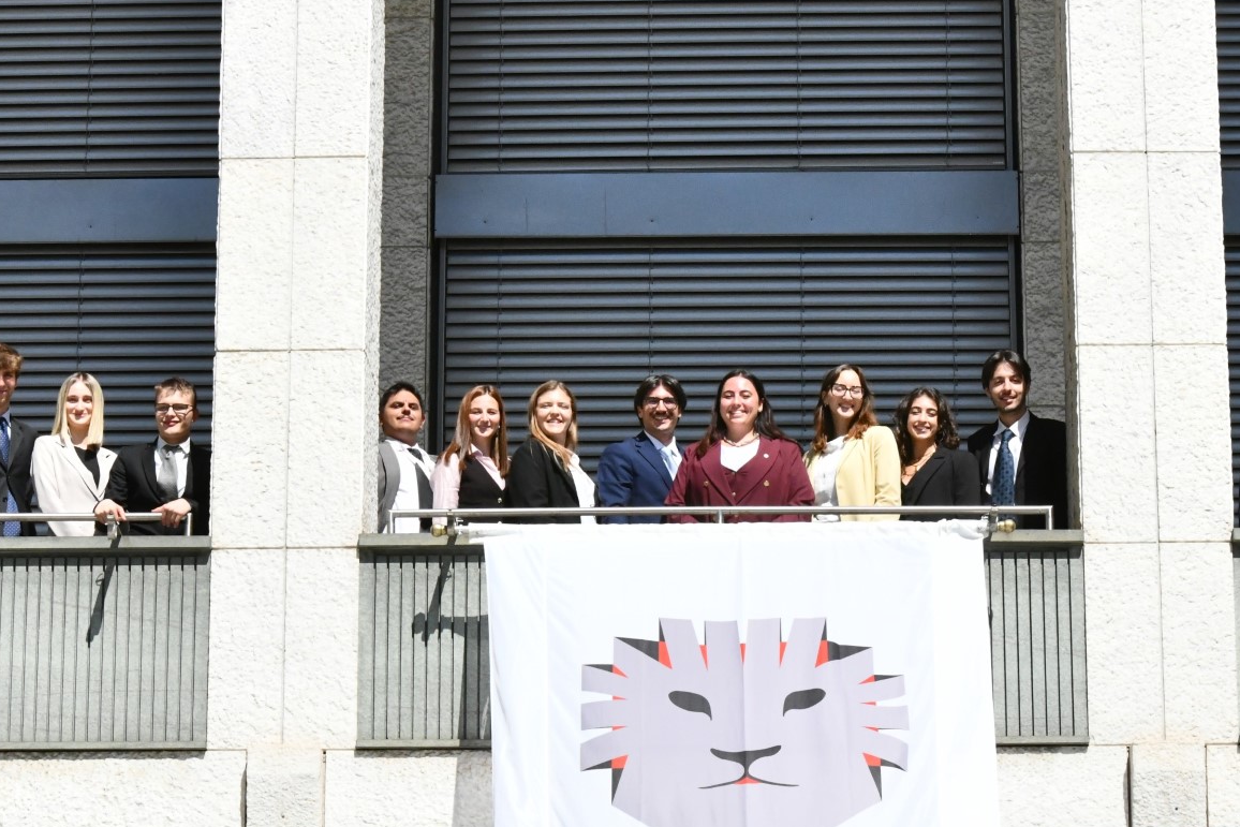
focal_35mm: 135
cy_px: 618
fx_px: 4650
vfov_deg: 10.1
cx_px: 757
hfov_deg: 15.2
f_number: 22
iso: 3200
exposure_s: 1/1250
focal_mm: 70
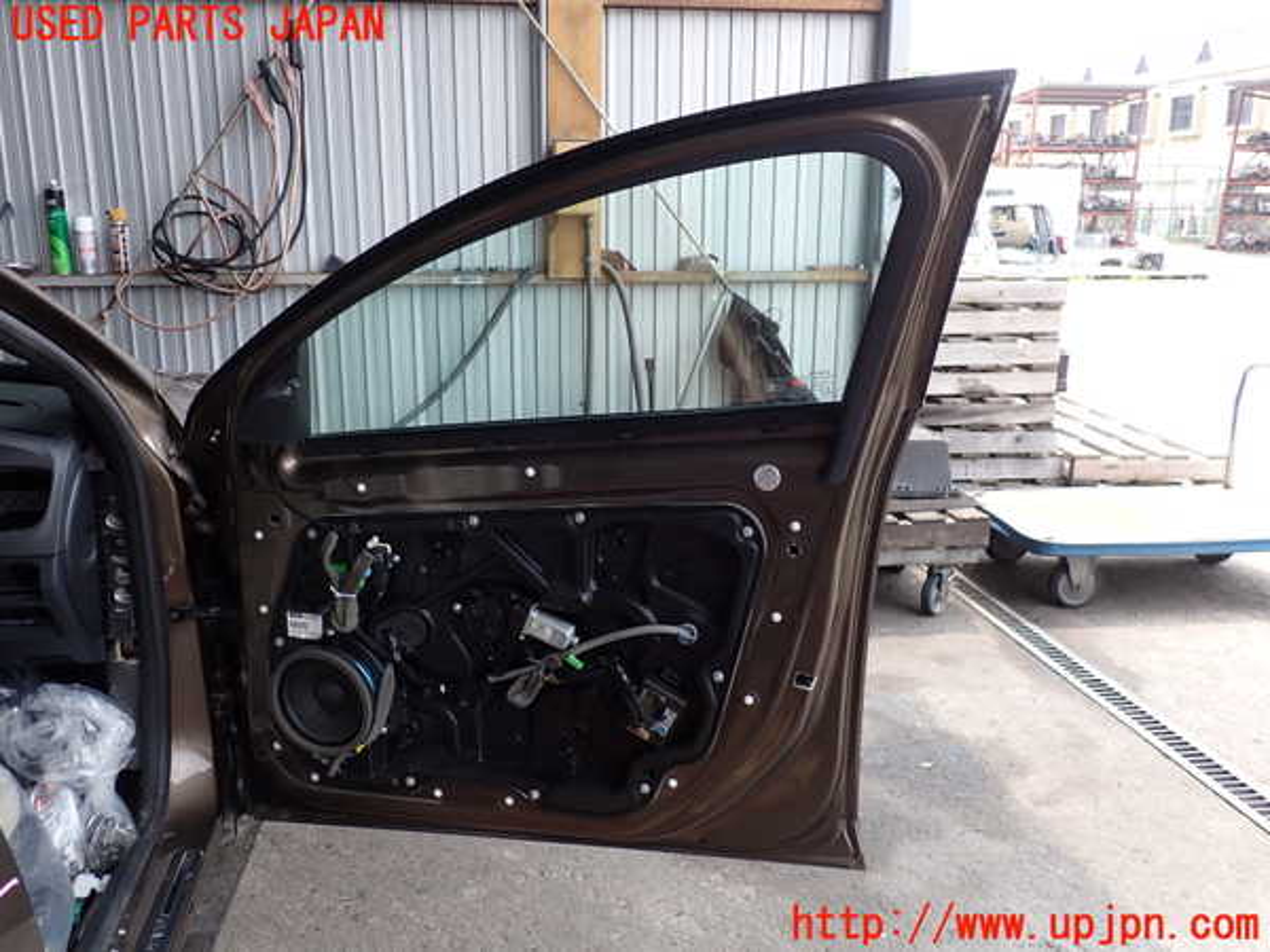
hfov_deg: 60.0
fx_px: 1101
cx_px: 635
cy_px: 476
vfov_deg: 46.8
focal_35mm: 30
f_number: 3.2
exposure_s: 1/160
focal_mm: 5.4
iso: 100
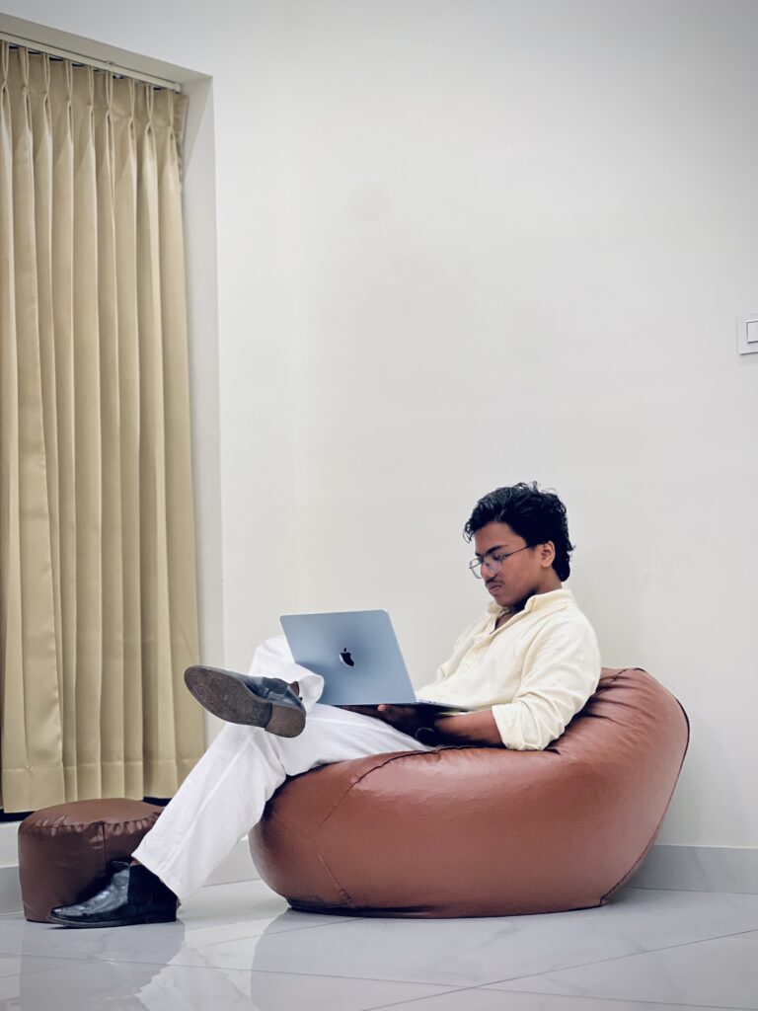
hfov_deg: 19.1
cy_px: 506
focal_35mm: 77
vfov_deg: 25.3
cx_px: 379
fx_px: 2248
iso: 200
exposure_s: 1/33
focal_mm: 9
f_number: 2.8
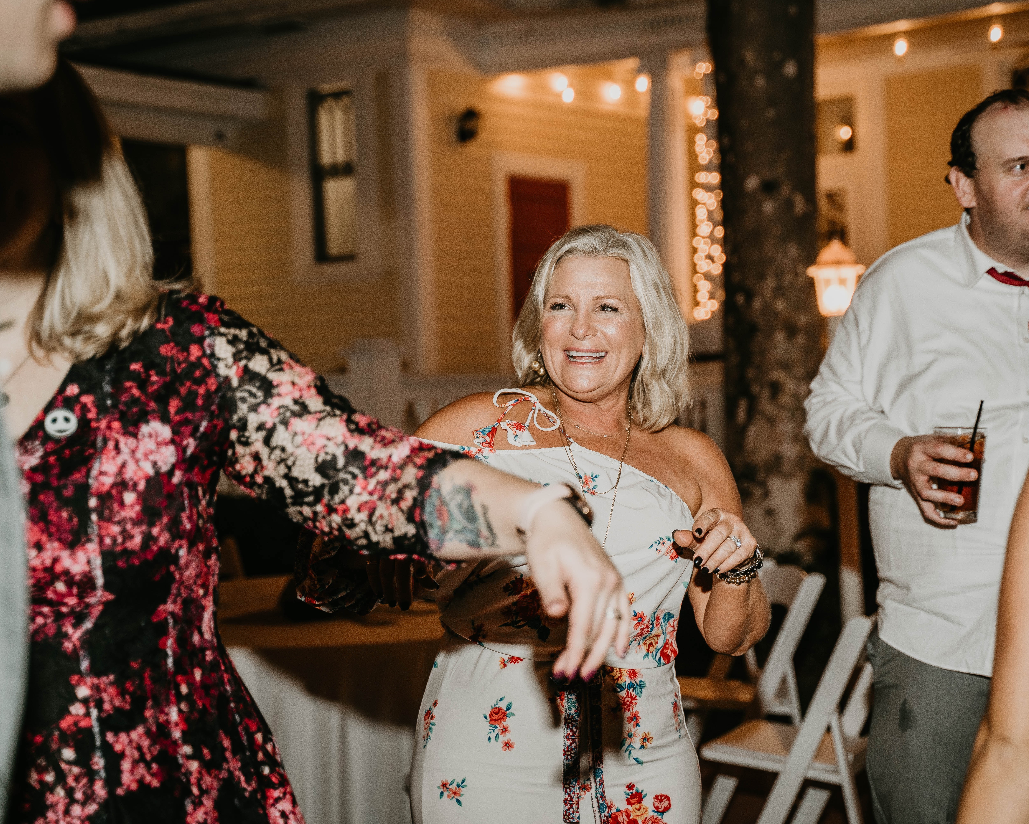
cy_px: 412
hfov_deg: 30.4
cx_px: 598
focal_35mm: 62
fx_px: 1888
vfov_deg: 24.6
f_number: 2.8
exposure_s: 1/160
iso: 640
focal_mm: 55
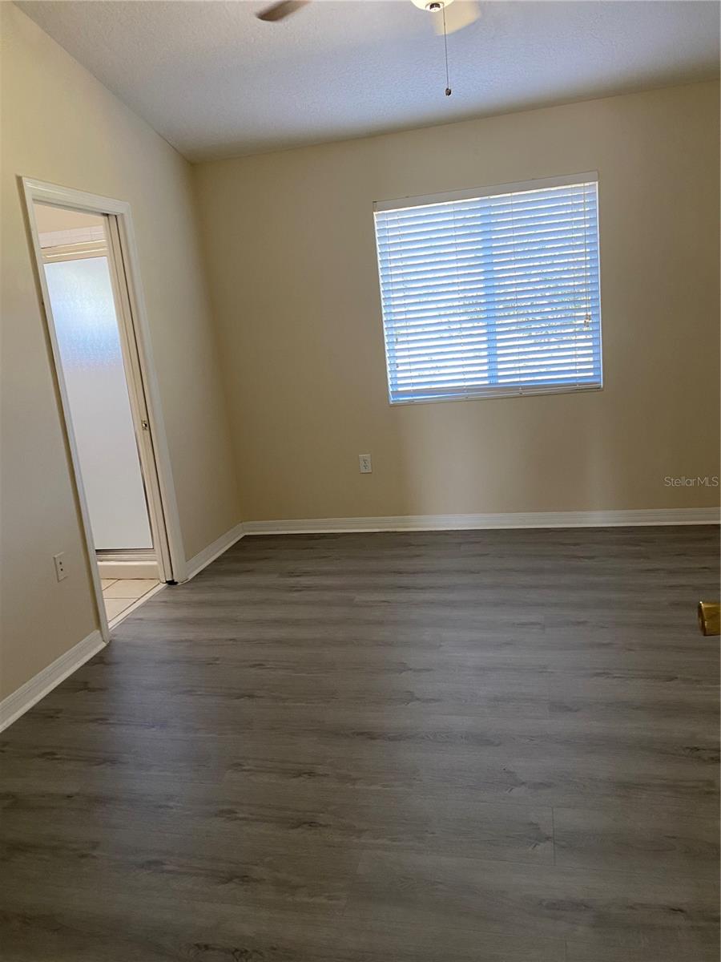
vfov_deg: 67.3
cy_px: 481
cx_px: 360
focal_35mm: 26
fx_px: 722
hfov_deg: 53.1
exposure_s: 1/60
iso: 100
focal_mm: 4.25
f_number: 1.8
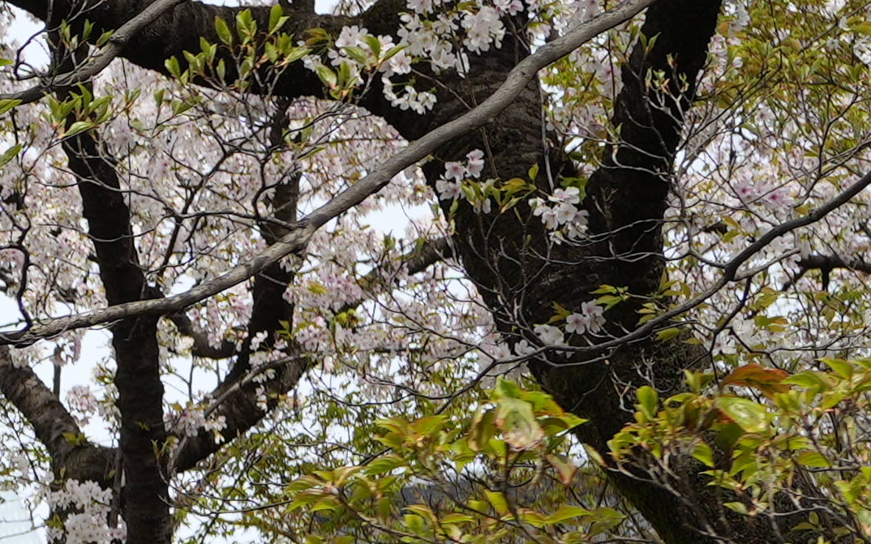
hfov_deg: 7.1
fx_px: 6314
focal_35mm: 266
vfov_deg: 4.9
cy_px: 645
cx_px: -1748
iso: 100
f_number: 5.6
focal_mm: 40
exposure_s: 1/250
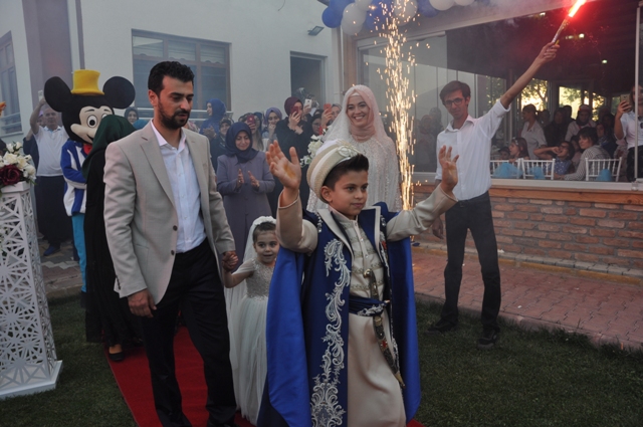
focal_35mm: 27
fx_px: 482
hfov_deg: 67.4
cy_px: 214
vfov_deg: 47.8
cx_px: 322
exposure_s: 1/125
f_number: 5.6
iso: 200
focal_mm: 18
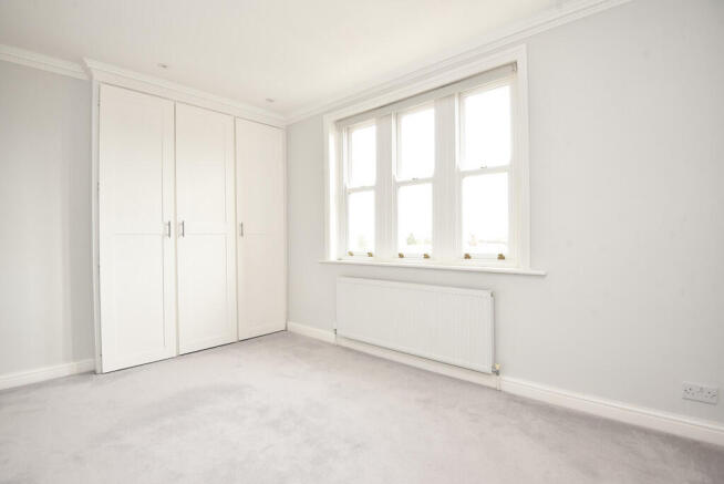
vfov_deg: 70.5
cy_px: 242
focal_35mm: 17
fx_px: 342
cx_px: 362
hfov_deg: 93.2
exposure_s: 1/40
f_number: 7.1
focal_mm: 17
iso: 400
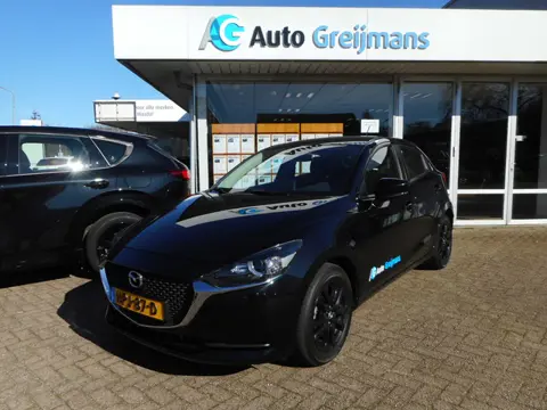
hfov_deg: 69.4
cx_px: 274
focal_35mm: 25
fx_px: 395
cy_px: 205
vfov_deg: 54.9
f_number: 3.7
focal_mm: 4.5
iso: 80
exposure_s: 1/1000
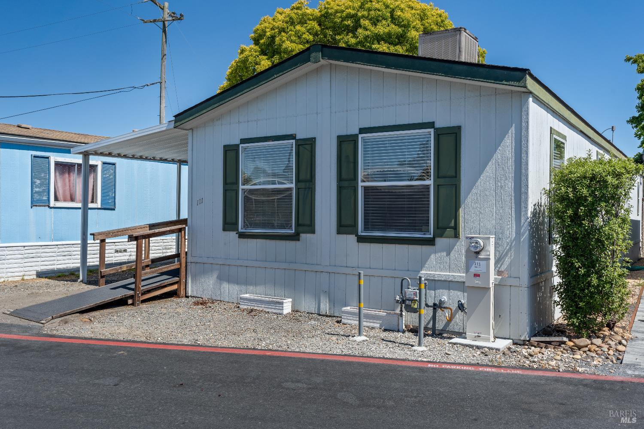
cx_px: 322
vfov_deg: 42.3
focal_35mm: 31
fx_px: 555
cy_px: 214
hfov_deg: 60.3
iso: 160
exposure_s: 1/90
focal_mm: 31
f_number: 9.5
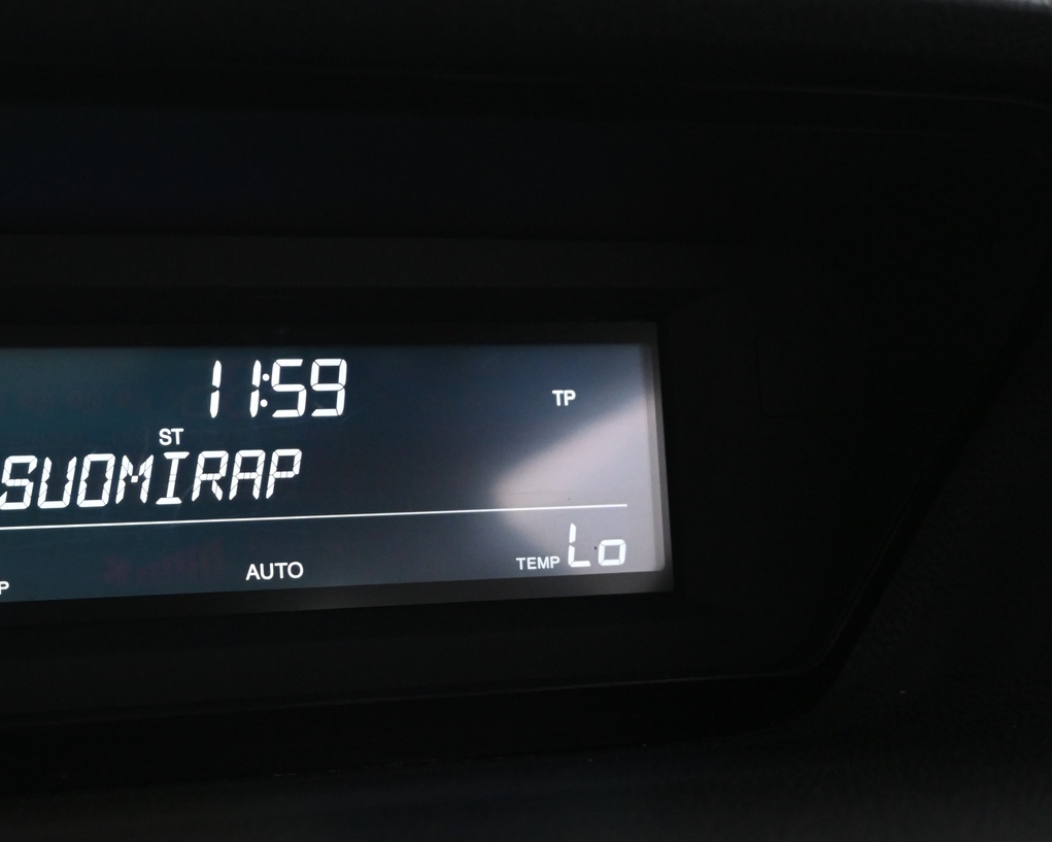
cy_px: 473
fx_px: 2121
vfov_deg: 22.4
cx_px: 265
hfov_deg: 27.5
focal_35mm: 68
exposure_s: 1/50
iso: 2000
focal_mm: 30.5
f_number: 4.8
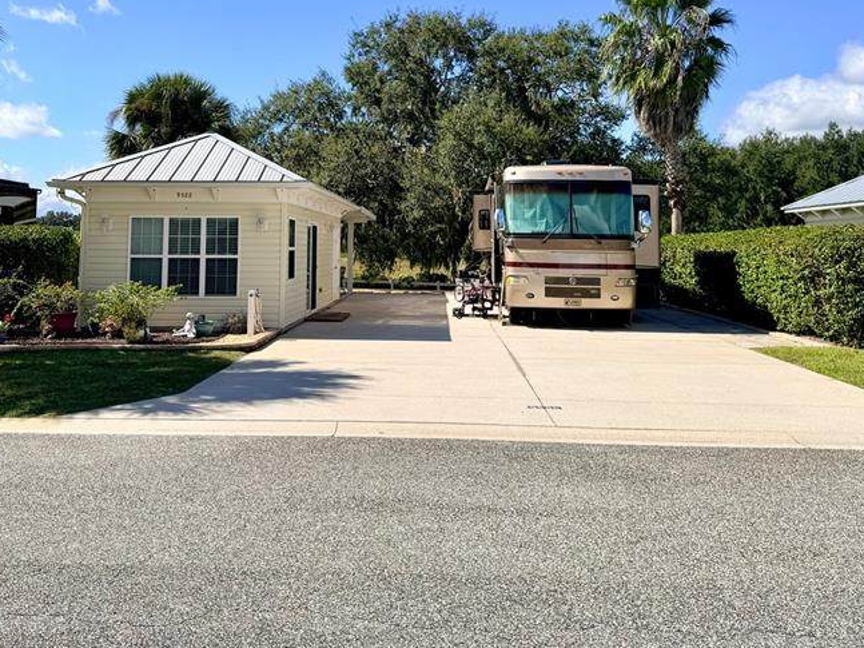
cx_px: 371
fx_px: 948
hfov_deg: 48.8
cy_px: 160
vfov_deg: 36.8
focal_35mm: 38
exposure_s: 1/7353
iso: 80
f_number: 1.78
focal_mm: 6.76
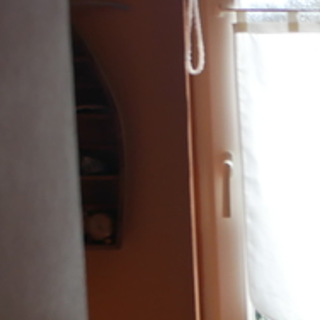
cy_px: 337
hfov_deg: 11.3
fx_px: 1412
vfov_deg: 12.7
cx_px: 695
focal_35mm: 135
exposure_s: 1/250
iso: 200
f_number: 3.5
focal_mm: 14
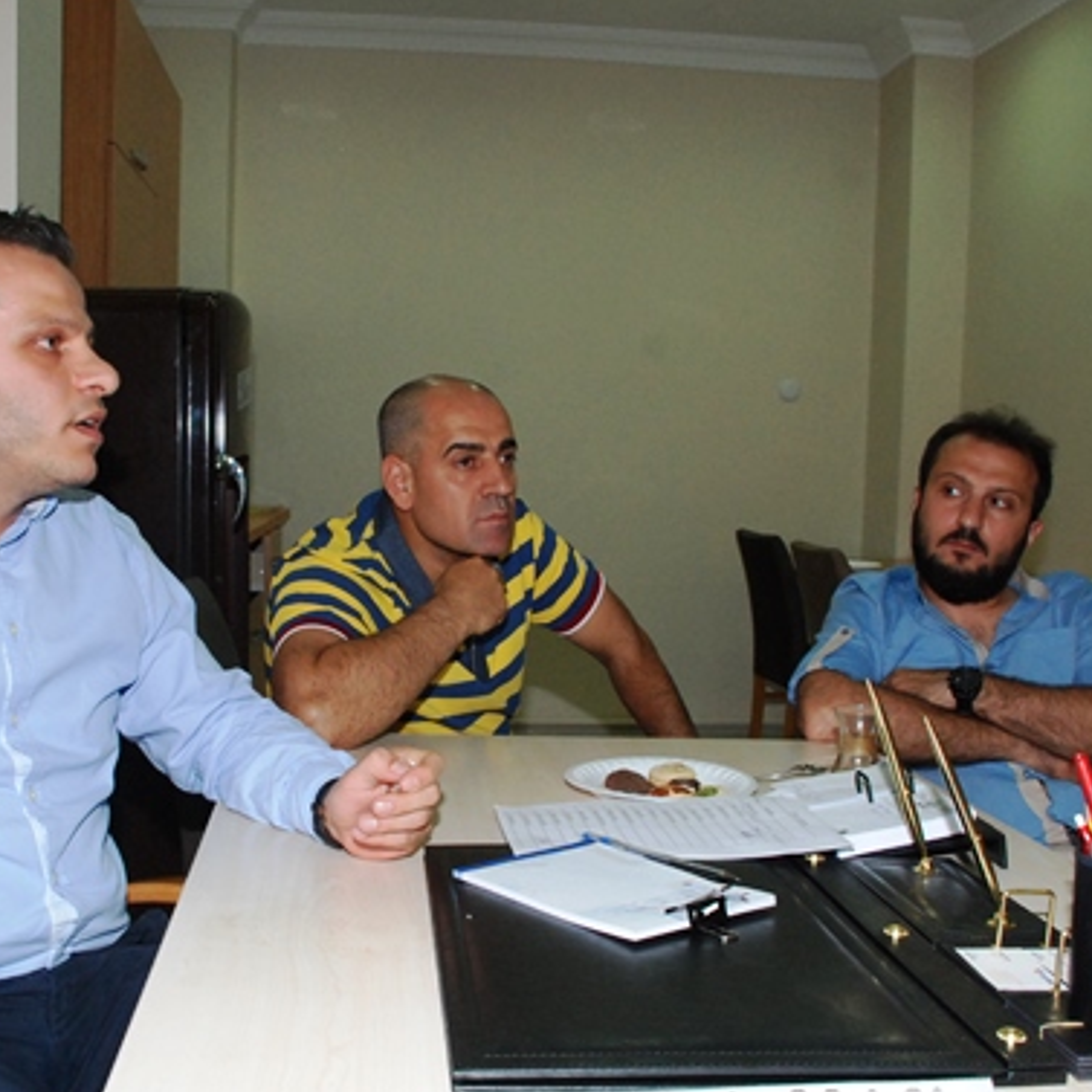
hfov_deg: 42.8
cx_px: 510
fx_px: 1392
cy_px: 597
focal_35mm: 39
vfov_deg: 42.8
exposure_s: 1/60
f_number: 7.1
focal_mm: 18
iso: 1000
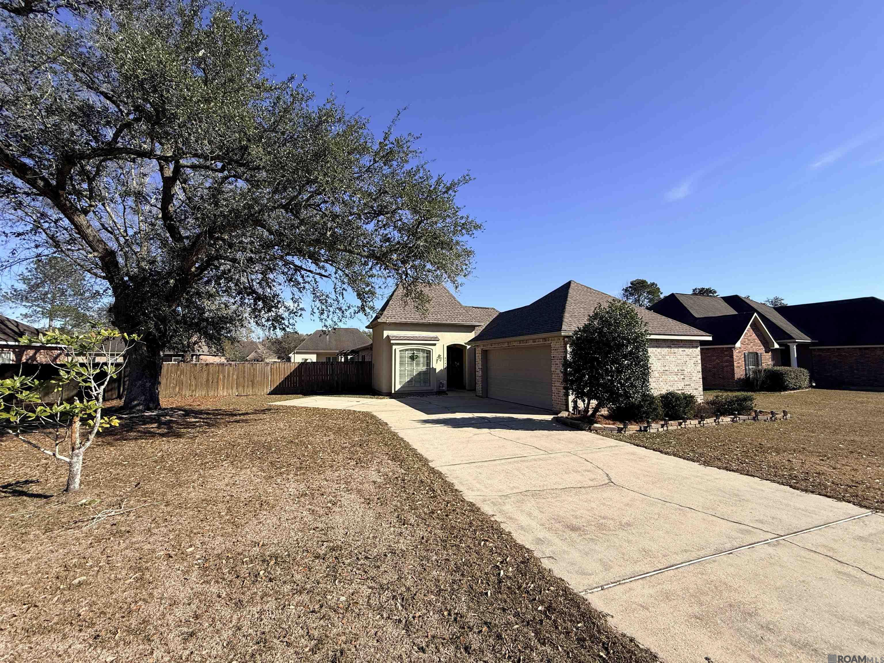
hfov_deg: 102.1
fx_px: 358
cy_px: 332
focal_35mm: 14
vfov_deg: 85.7
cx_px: 442
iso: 50
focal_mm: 2.22
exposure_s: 1/2092
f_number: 2.2
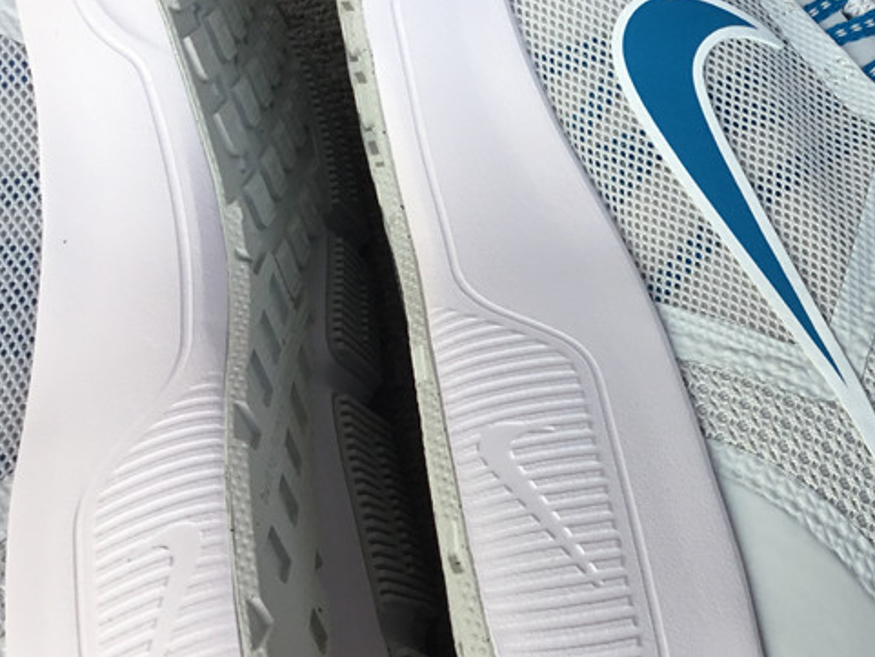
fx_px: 1466
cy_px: 225
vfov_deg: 25.1
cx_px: 755
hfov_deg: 31.9
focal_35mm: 58
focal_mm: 3.3
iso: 25
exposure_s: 1/242
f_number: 2.4
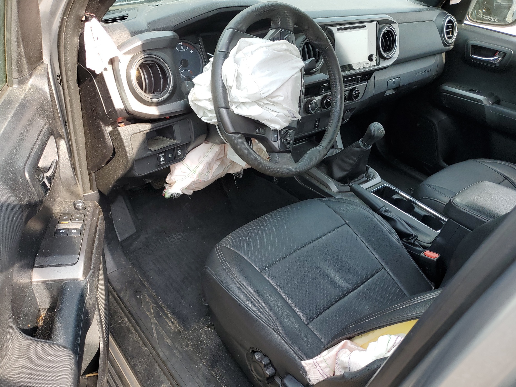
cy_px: 194
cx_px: 258
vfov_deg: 53.1
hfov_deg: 67.3
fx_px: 388
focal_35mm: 26
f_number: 1.5
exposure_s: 1/286
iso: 50
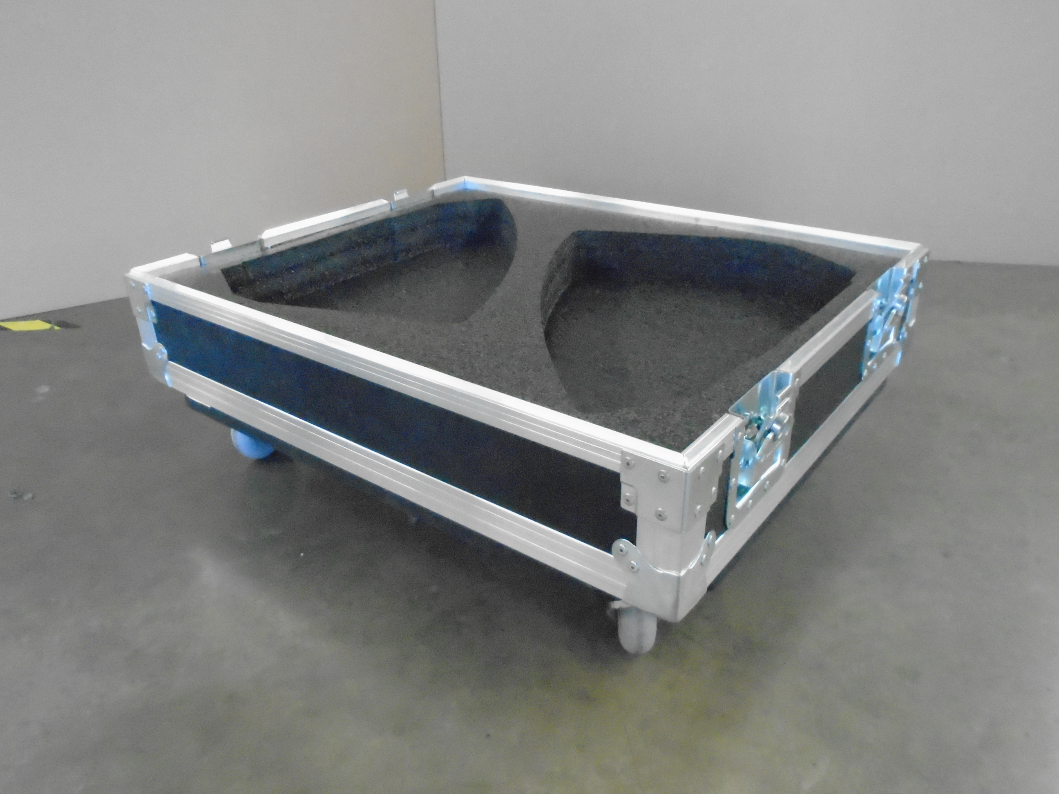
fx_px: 795
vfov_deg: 53.1
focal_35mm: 26
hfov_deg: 67.3
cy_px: 397
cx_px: 530
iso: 1600
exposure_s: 1/40
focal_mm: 4.6
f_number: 3.2
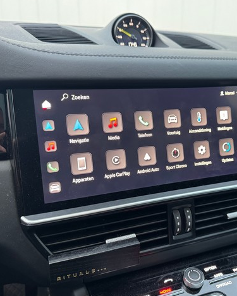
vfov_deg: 55.7
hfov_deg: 45.1
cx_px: 158
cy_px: 147
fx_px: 281
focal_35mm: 32
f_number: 1.78
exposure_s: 1/51
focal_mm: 6.76
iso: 500
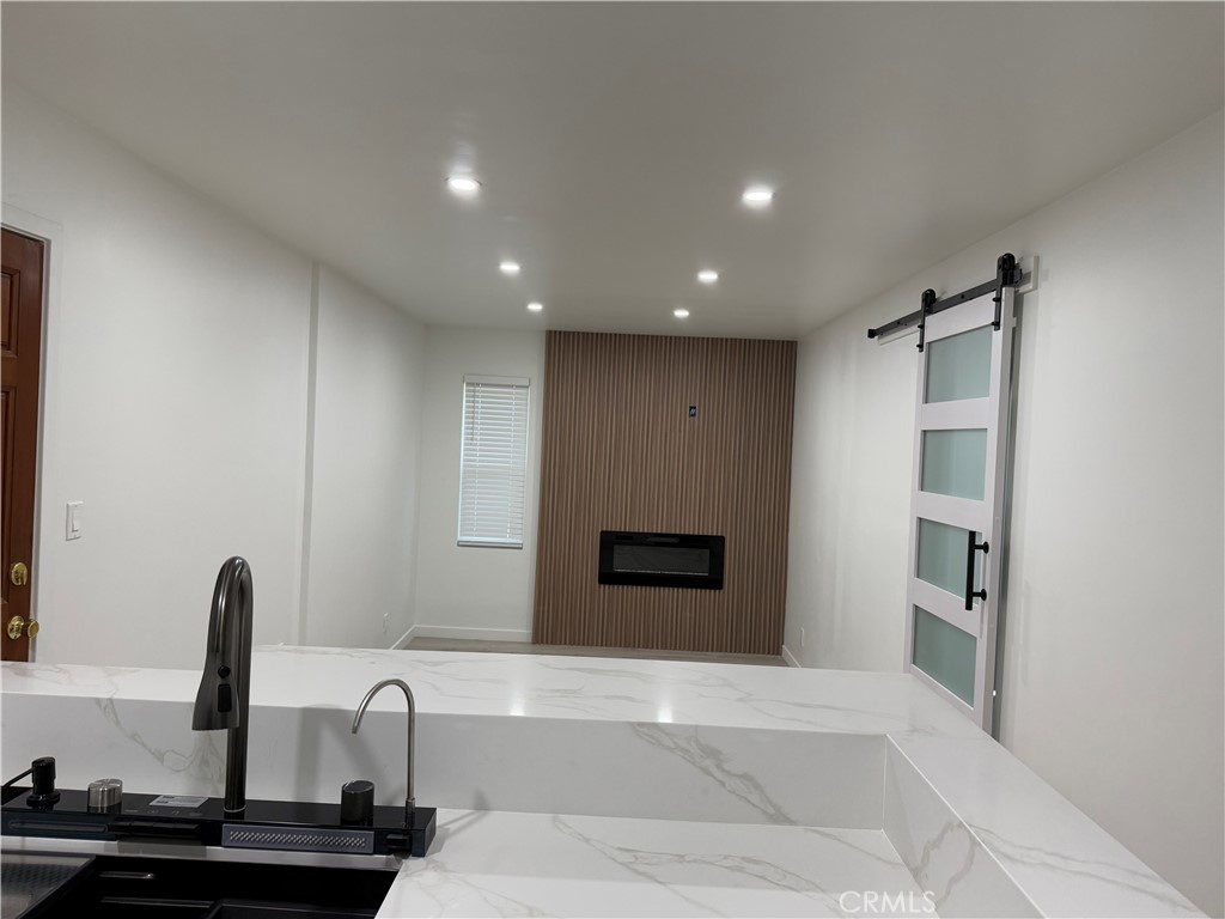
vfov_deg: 56.8
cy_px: 460
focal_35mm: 24
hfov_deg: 71.6
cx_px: 612
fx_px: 849
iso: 200
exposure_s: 1/120
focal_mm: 6.76
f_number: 1.78
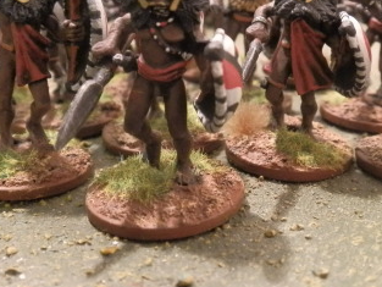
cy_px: 111
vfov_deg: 30.2
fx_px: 530
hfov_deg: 39.5
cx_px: 231
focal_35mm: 48
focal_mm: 5
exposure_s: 1/40
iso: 400
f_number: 3.1
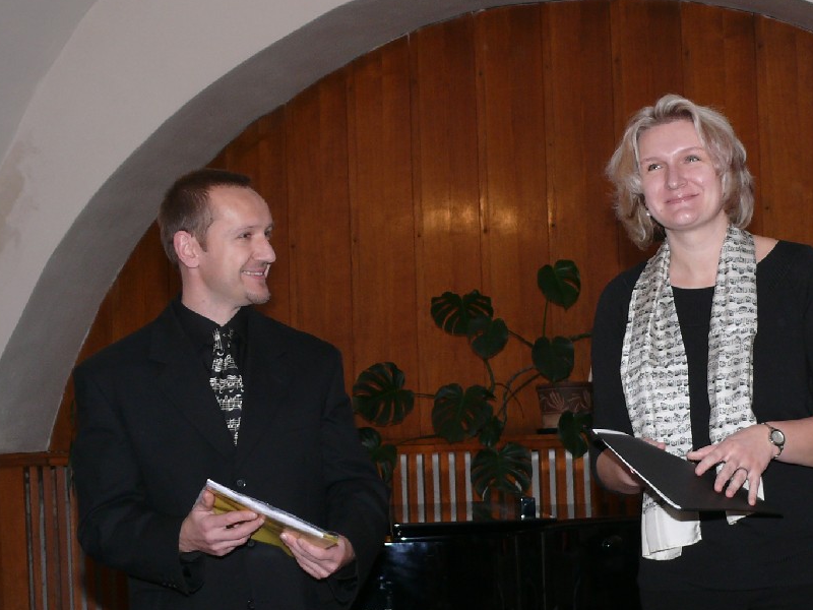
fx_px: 1761
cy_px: 378
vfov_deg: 19.6
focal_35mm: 75
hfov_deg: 25.7
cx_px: 588
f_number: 2.8
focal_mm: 9.1
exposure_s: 1/125
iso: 100
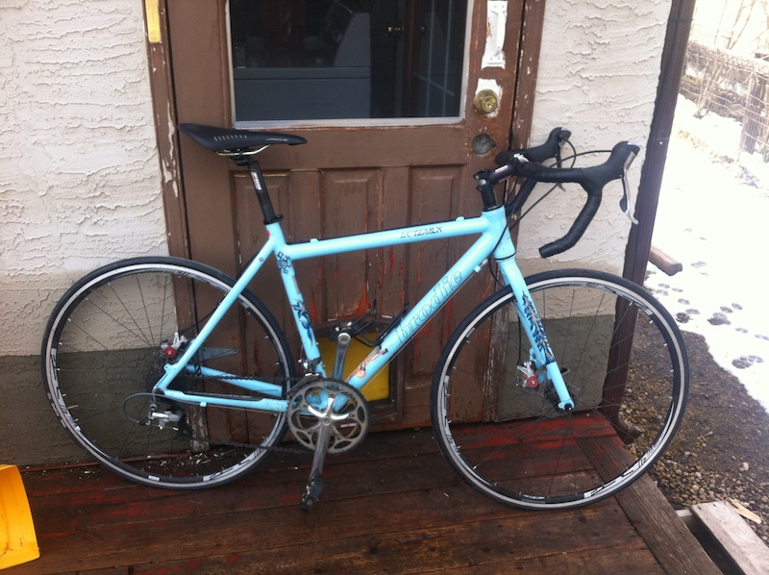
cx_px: 384
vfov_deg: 40.6
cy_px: 288
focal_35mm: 35
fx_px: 777
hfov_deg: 52.7
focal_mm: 3.85
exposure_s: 1/196
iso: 80
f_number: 2.8
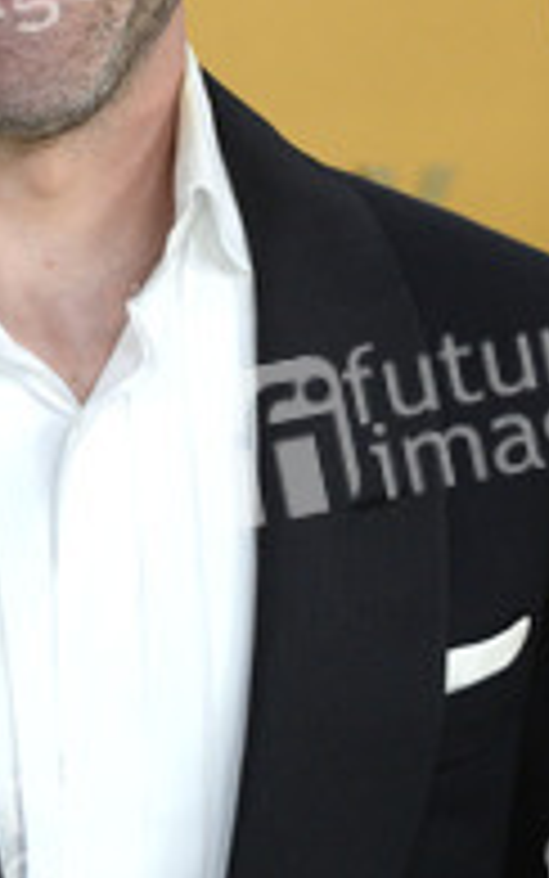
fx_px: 7009
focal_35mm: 293
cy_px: 198
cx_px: 11
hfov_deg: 4.5
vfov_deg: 7.2
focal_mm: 140
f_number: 6.3
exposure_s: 1/250
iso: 2500
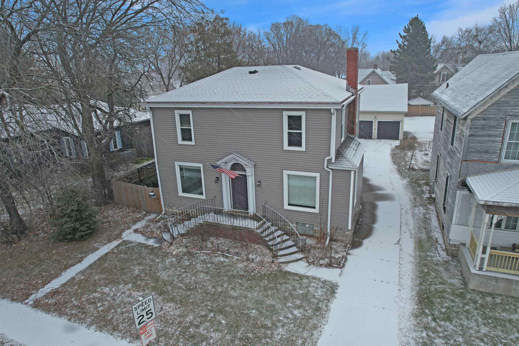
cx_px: 260
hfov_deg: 78.6
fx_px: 317
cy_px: 173
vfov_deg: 57.2
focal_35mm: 22
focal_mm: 8.38
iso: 100
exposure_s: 1/40
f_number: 2.8
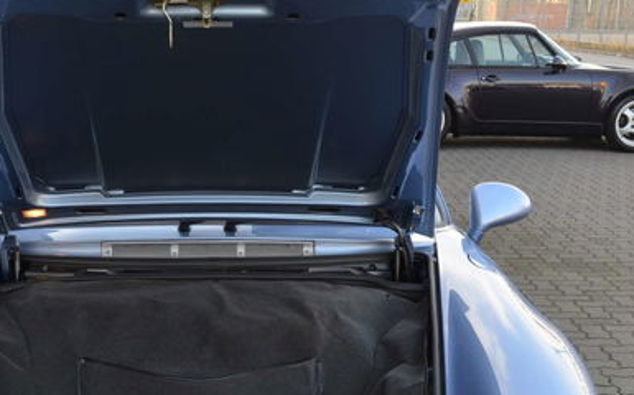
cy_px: 380
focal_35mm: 67
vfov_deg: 18.9
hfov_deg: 30.4
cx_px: 206
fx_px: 1157
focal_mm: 22
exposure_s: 1/100
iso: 400
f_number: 5
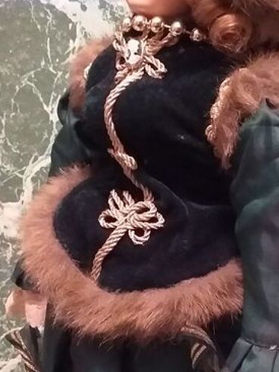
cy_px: 276
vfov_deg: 27.1
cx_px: 184
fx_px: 763
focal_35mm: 71
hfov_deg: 20.7
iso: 400
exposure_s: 1/25
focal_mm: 3.6
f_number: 1.9
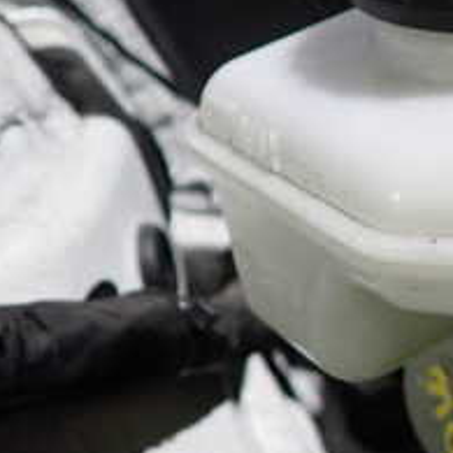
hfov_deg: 23.3
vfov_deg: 25.3
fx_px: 1007
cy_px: 193
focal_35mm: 68
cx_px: 539
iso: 500
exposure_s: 1/50
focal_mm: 4.5
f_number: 2
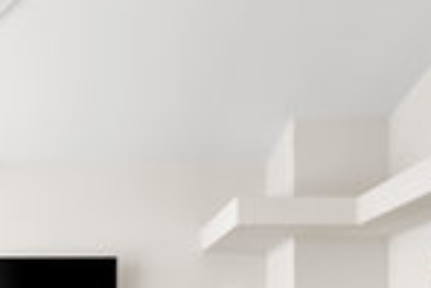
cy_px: 410
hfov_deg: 38.5
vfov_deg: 23.8
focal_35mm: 47
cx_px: 31
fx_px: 563
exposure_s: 1/30
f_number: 14
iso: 1000
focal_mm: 16
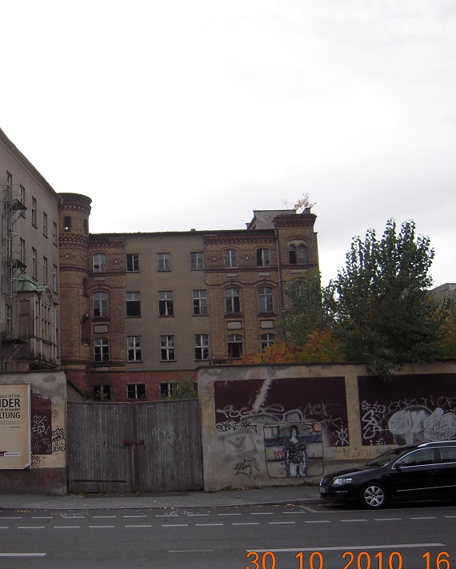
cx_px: 96
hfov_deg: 34.7
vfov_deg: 43.8
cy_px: 310
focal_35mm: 42
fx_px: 708
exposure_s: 1/400
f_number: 2.7
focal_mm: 5
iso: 100
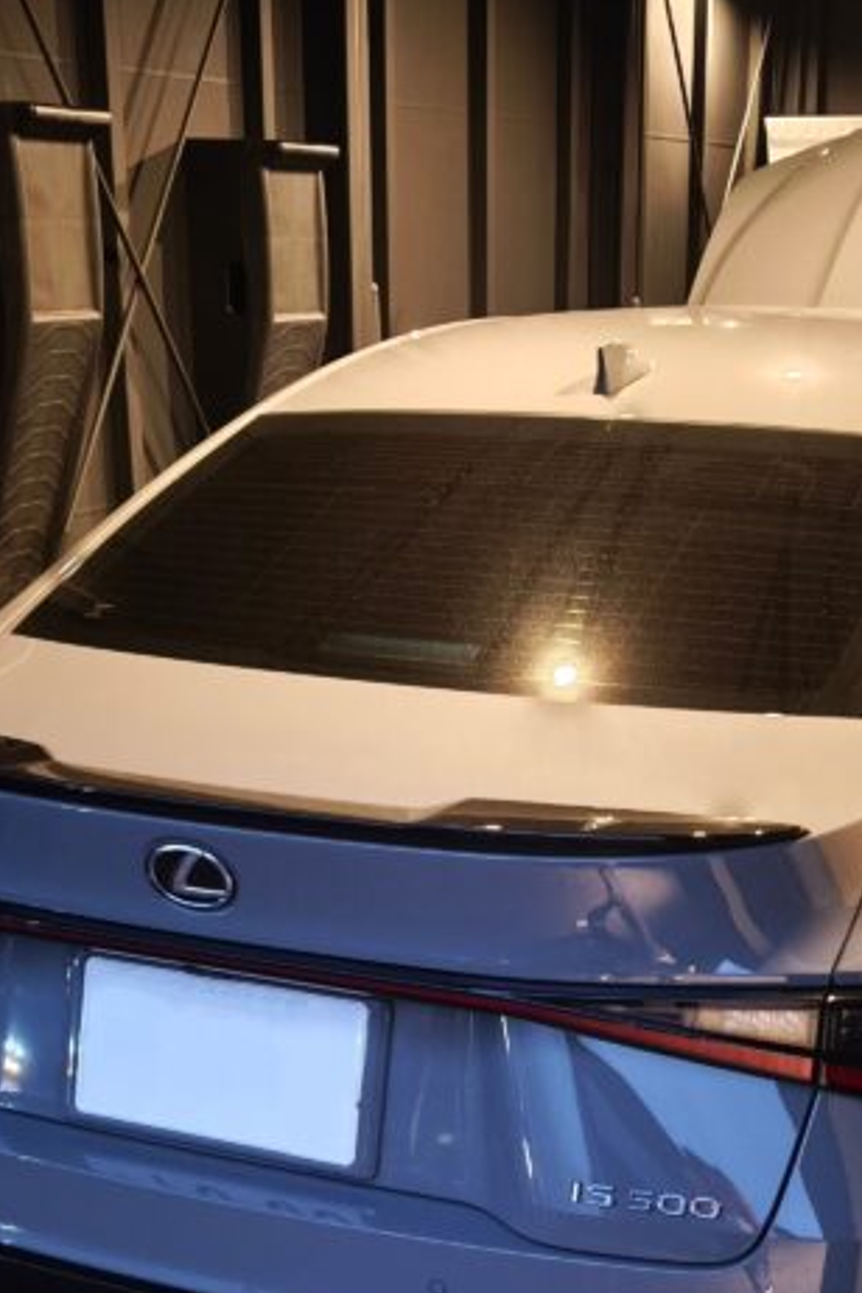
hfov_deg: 25.5
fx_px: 1903
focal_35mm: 53
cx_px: 509
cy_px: 932
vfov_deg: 36.8
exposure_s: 1/20
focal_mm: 6.57
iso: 3200
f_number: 1.6
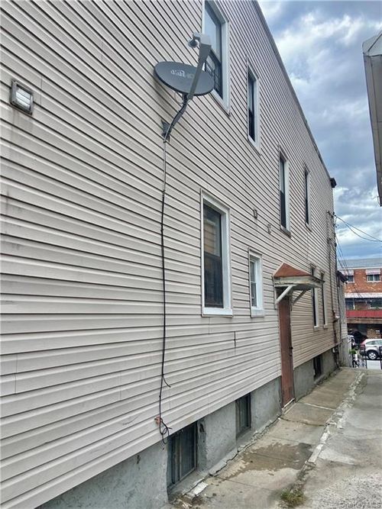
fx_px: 383
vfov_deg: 67.3
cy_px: 254
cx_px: 191
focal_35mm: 26
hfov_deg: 53.0
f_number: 1.8
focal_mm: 4.25
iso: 32
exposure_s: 1/805
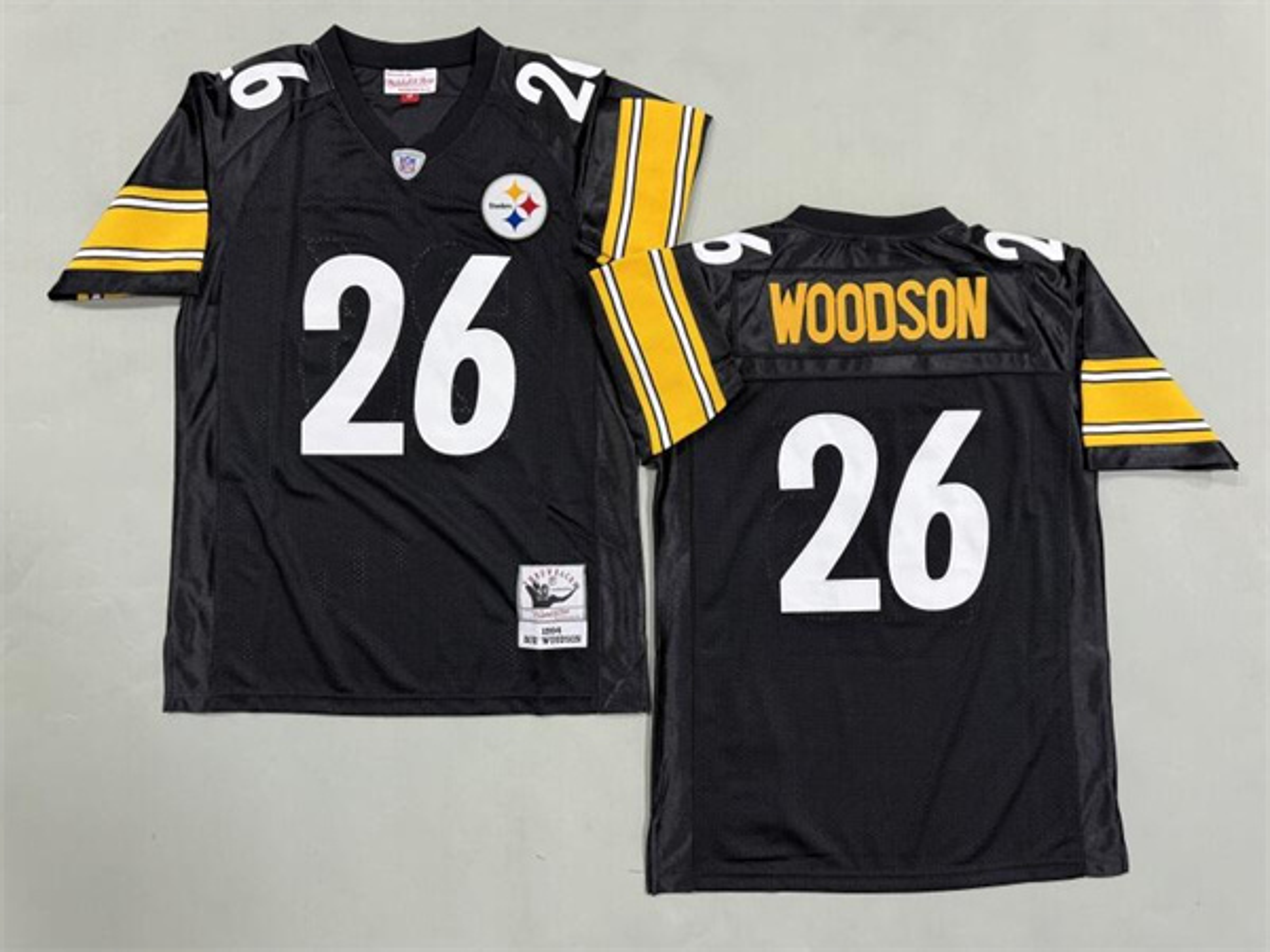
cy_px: 476
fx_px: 881
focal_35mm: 24
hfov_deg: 71.6
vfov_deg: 56.8
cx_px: 635
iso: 200
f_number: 1.78
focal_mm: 6.76
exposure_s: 1/50
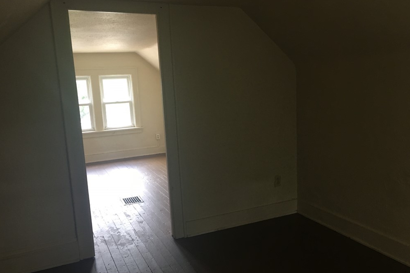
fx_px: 353
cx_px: 203
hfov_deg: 60.3
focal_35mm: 31
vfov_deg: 42.3
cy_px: 147
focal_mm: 4.15
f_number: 2.2
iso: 50
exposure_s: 1/15
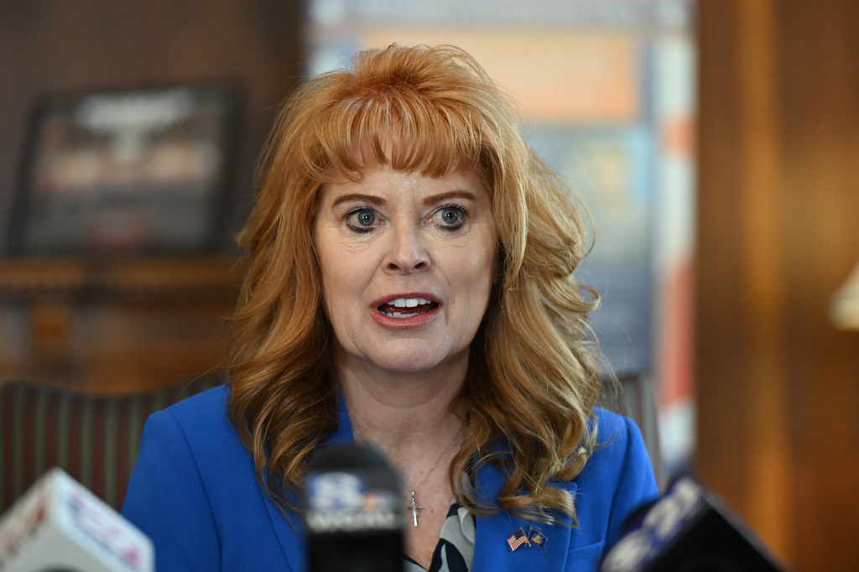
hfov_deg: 10.3
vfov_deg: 6.9
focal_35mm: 200
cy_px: 286
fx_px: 4770
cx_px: 430
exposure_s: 1/160
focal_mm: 200
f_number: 2.8
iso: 2000
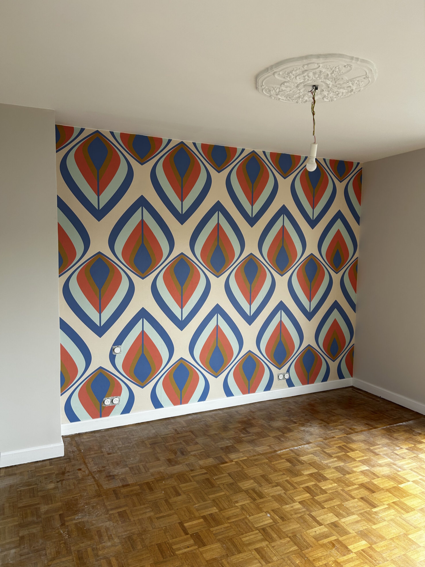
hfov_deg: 53.1
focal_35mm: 26
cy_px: 284
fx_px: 426
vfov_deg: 67.3
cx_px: 212
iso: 40
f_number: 1.5
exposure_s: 1/121
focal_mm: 5.7
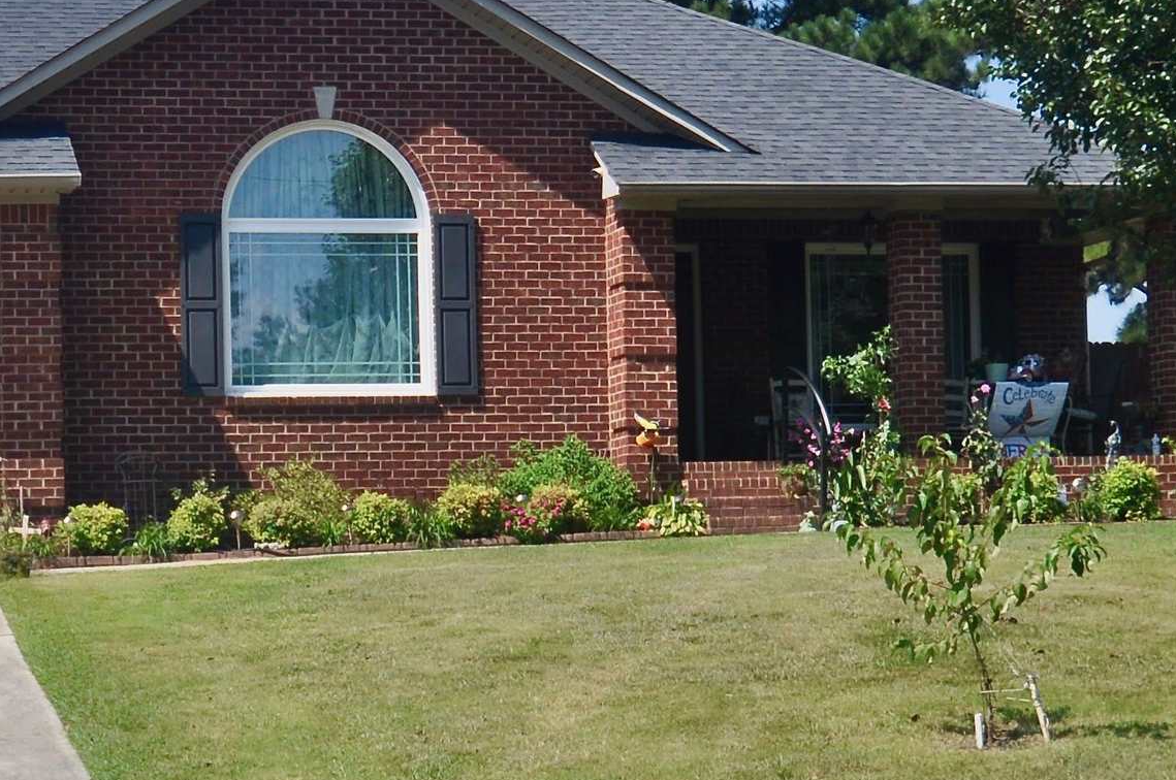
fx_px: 2903
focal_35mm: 89
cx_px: 280
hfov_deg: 22.7
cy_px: 519
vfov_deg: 15.3
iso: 200
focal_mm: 22
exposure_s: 1/320
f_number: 9
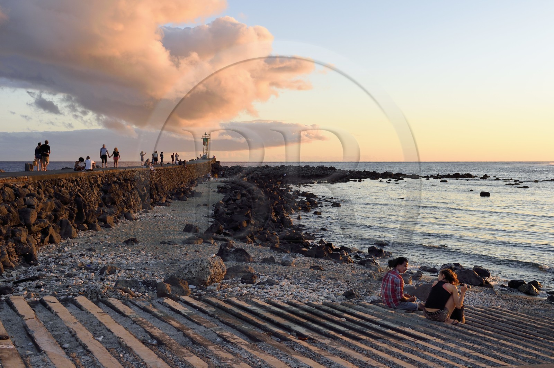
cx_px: 277
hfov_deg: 50.7
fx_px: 584
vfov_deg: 35.0
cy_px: 184
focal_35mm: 38
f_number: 8
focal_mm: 38
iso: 400
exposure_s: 1/200
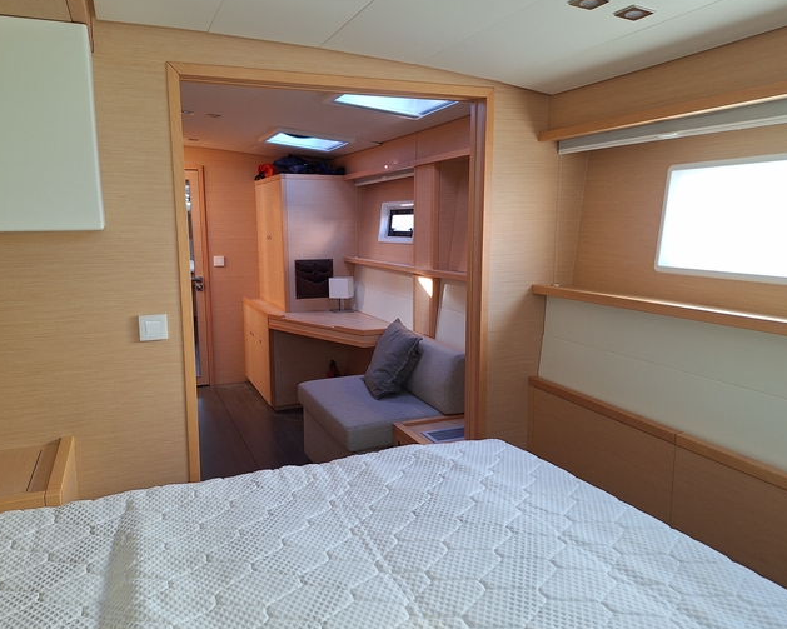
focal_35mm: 25
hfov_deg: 68.1
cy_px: 309
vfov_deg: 56.8
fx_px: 582
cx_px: 382
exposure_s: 1/50
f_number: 1.8
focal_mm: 5.54
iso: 80
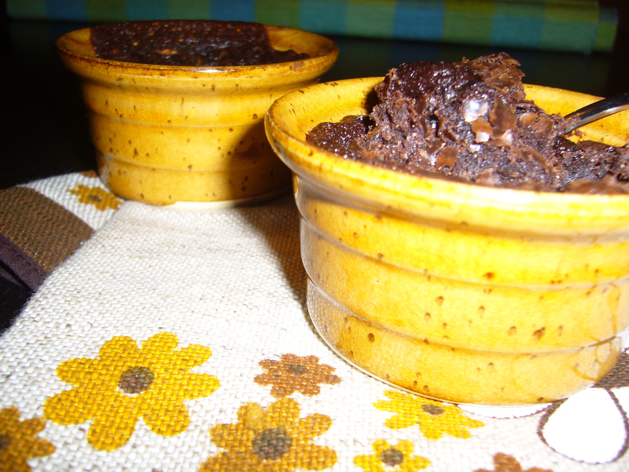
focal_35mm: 35
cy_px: 236
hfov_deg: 52.6
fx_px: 636
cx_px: 314
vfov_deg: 40.7
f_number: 2.8
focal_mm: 5.8
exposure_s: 1/30
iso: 100
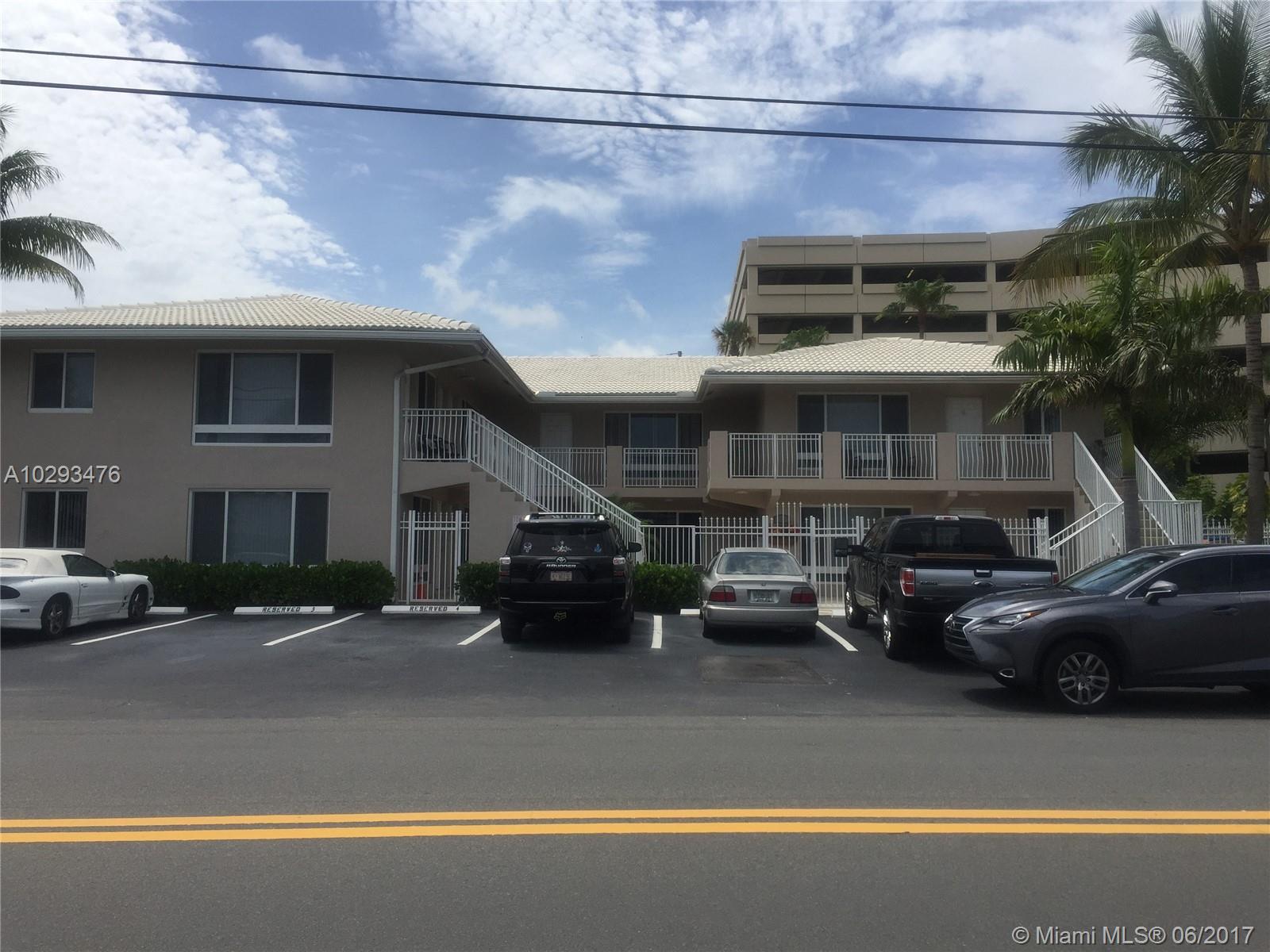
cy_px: 476
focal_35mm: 29
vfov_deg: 48.2
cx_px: 635
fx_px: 1064
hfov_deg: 61.7
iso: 32
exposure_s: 1/3597
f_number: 2.2
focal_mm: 4.15
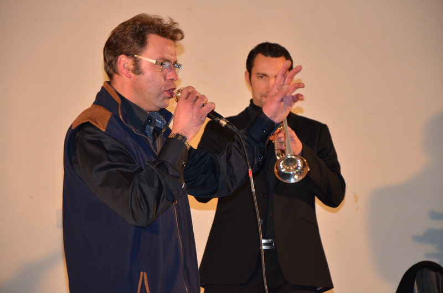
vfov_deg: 8.7
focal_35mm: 158
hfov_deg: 13.1
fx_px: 1934
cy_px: 146
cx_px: 222
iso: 800
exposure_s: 1/60
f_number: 5.6
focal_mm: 105
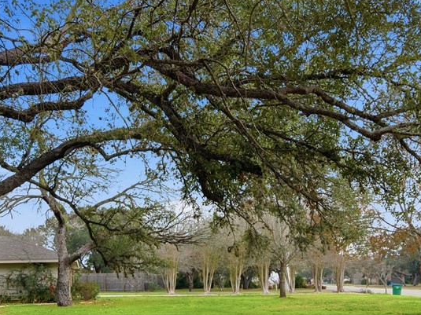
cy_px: 268
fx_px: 499
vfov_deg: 33.7
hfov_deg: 45.8
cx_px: 223
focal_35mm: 41
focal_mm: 14
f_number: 7.1
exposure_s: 1/8000
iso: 250
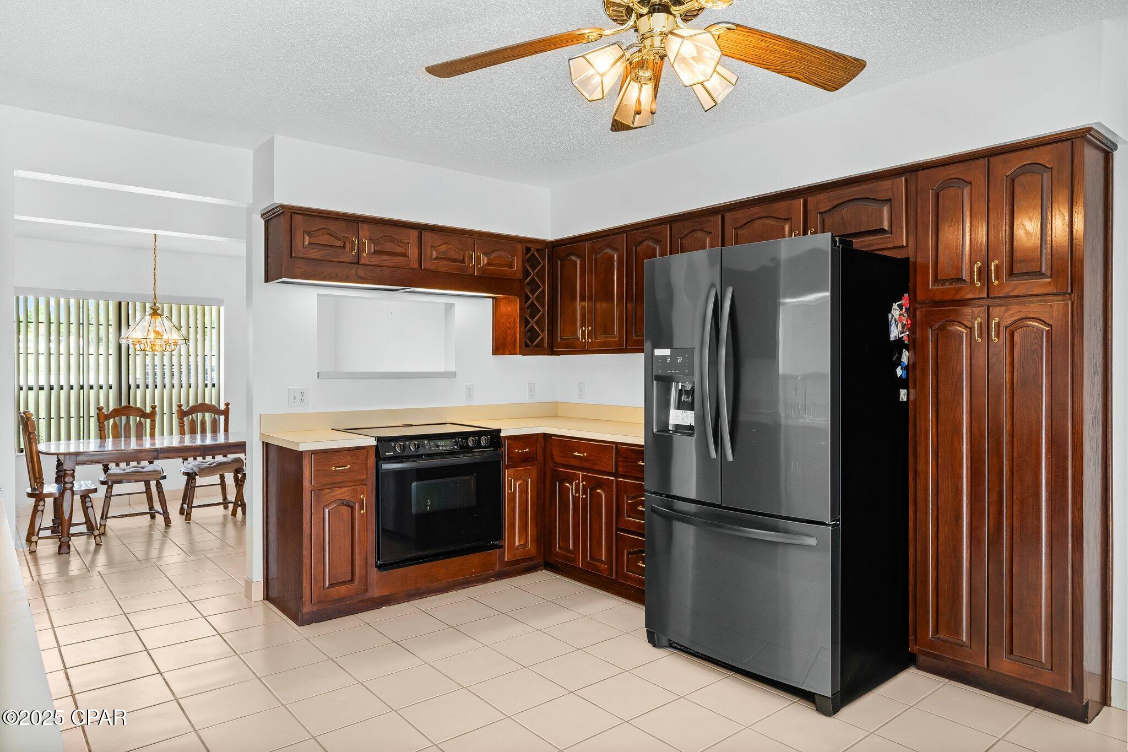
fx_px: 692
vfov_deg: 57.0
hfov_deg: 78.3
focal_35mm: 22
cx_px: 564
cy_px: 376
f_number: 8
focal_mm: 22.1
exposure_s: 1/2.5
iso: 400
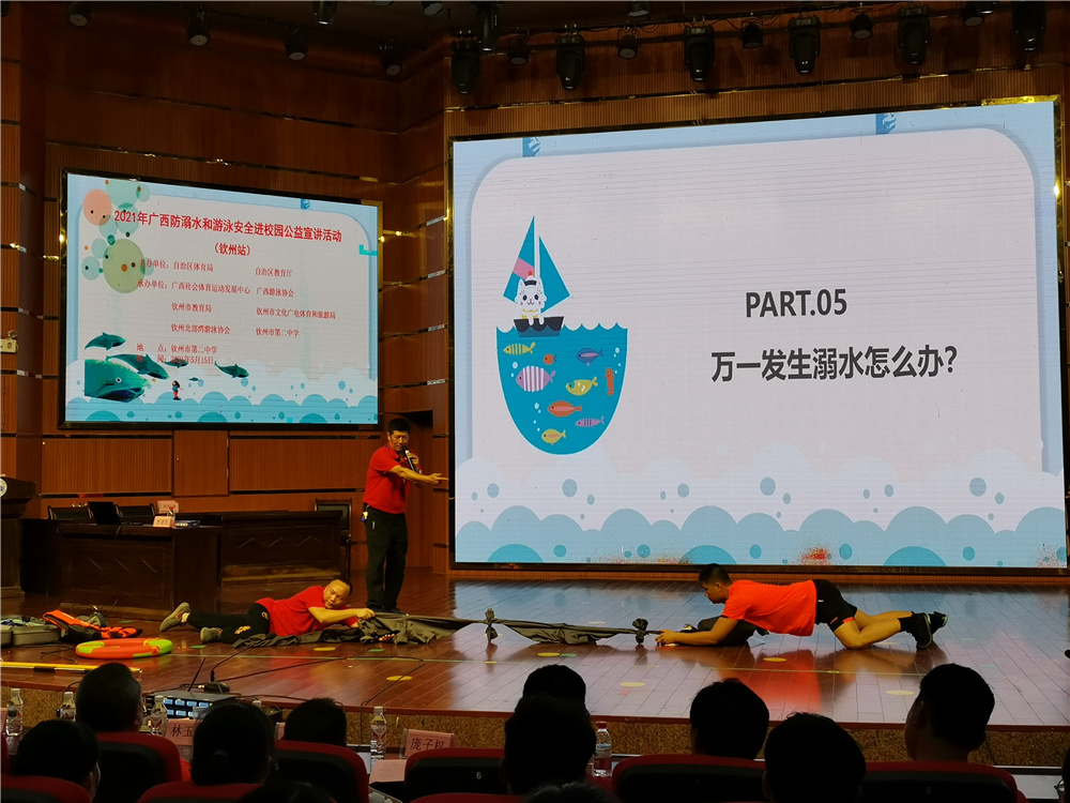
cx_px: 535
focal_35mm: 42
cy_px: 402
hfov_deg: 44.8
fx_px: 1298
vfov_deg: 34.3
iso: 64
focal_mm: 4.75
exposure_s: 1/120
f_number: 1.8
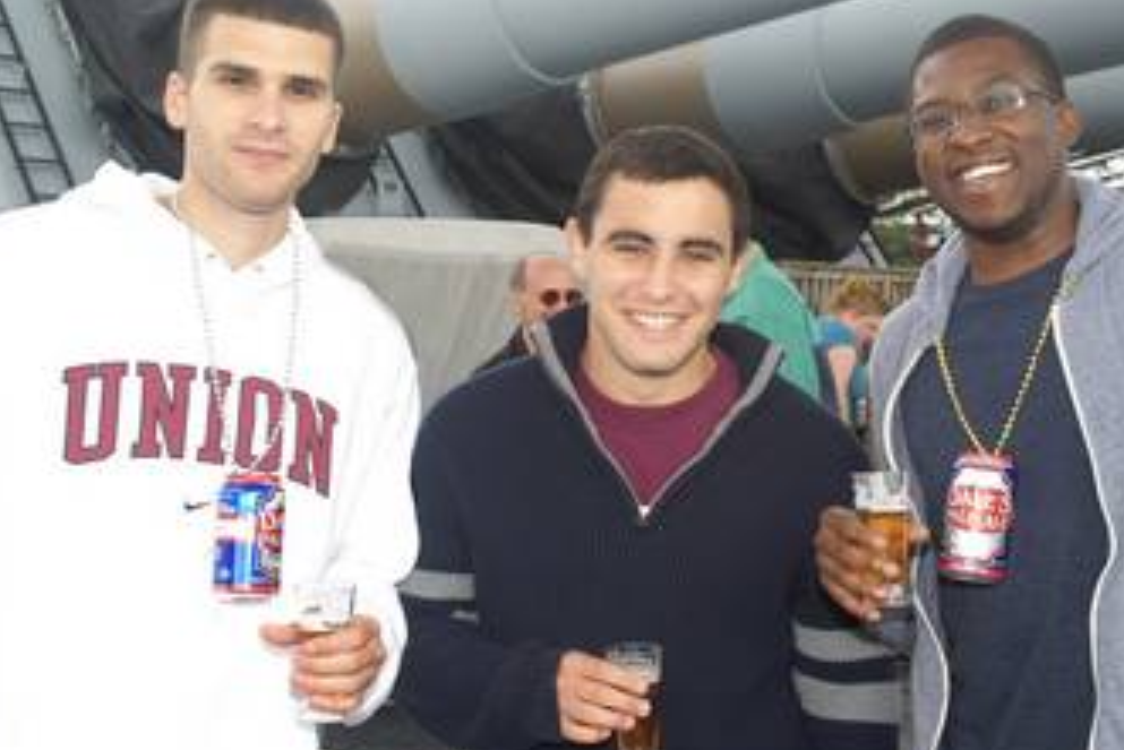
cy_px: 338
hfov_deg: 33.8
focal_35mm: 59
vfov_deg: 23.0
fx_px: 1843
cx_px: 700
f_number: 8
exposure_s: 1/60
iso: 100
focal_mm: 26
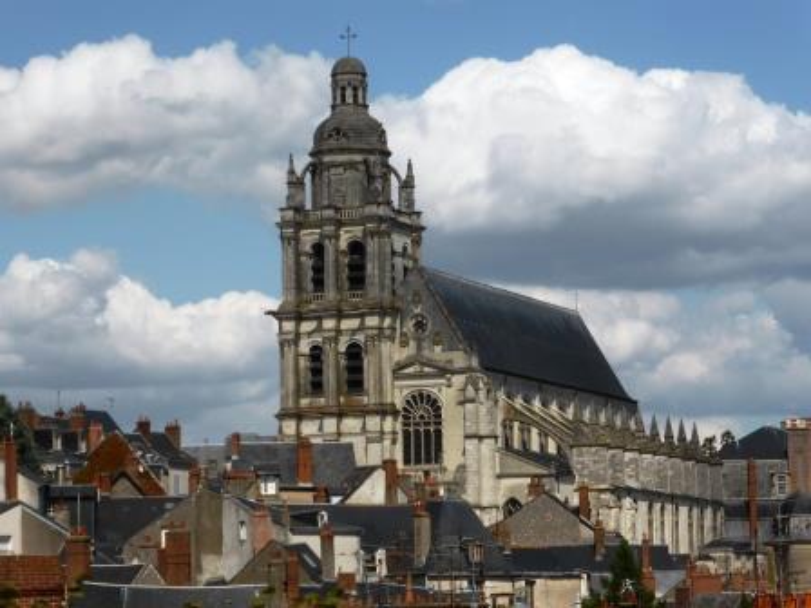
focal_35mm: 151
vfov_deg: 9.8
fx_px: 3538
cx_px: 406
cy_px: 304
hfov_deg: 13.1
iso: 100
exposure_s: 1/1000
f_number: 5.4
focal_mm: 24.4
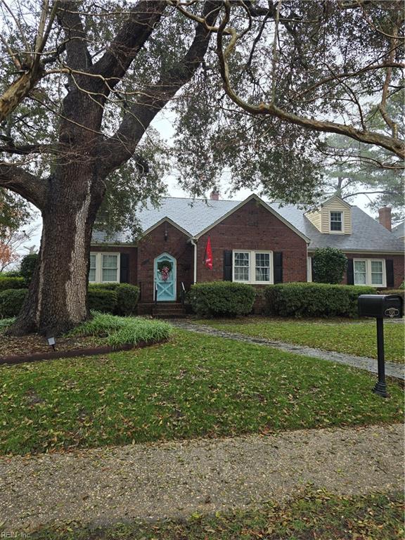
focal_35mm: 23
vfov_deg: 73.9
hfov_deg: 58.9
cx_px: 202
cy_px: 270
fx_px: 359
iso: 12
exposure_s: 1/195
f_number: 1.7
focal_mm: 6.3
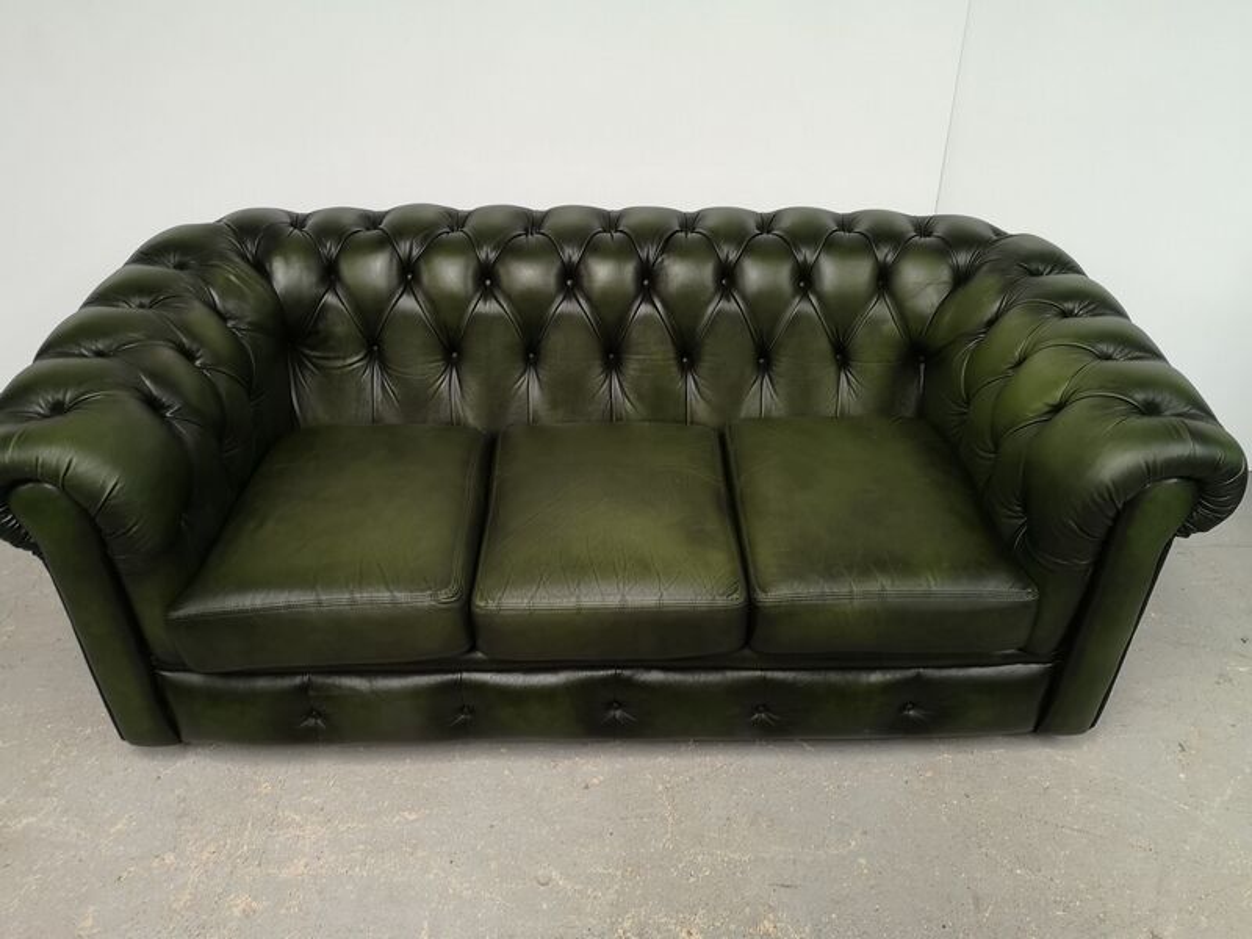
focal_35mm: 27
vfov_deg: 51.4
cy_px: 470
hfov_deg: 65.3
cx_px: 626
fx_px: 977
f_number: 1.8
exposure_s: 1/33.3
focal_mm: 5.58
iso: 200
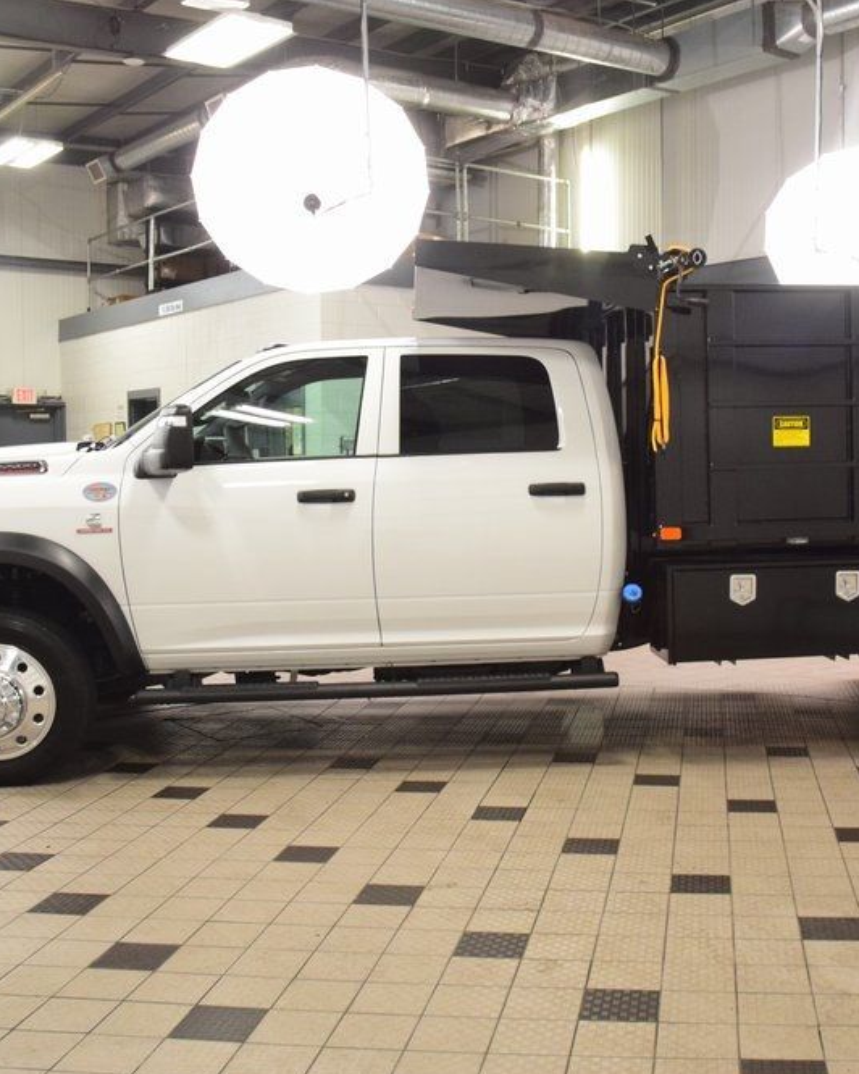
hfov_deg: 37.6
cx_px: 604
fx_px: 1239
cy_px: 548
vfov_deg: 46.8
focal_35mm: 39
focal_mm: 18
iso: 1600
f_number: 7.1
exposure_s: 1/60
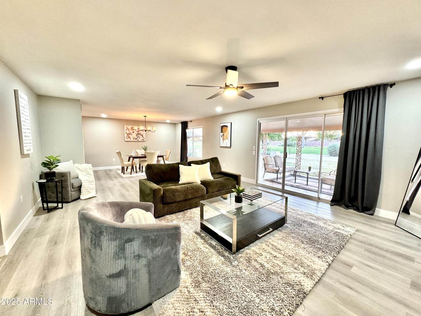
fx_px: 170
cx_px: 210
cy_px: 158
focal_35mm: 14
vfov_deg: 85.7
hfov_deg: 102.1
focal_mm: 2.22
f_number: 2.2
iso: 250
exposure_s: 1/60
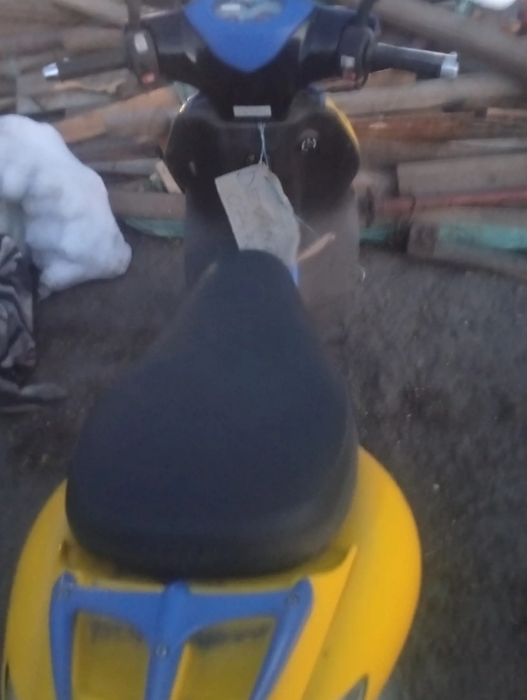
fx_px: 668
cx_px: 265
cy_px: 348
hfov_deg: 43.0
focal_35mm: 33
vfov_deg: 55.3
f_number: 1.8
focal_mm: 3.98
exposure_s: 1/14.3
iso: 6400
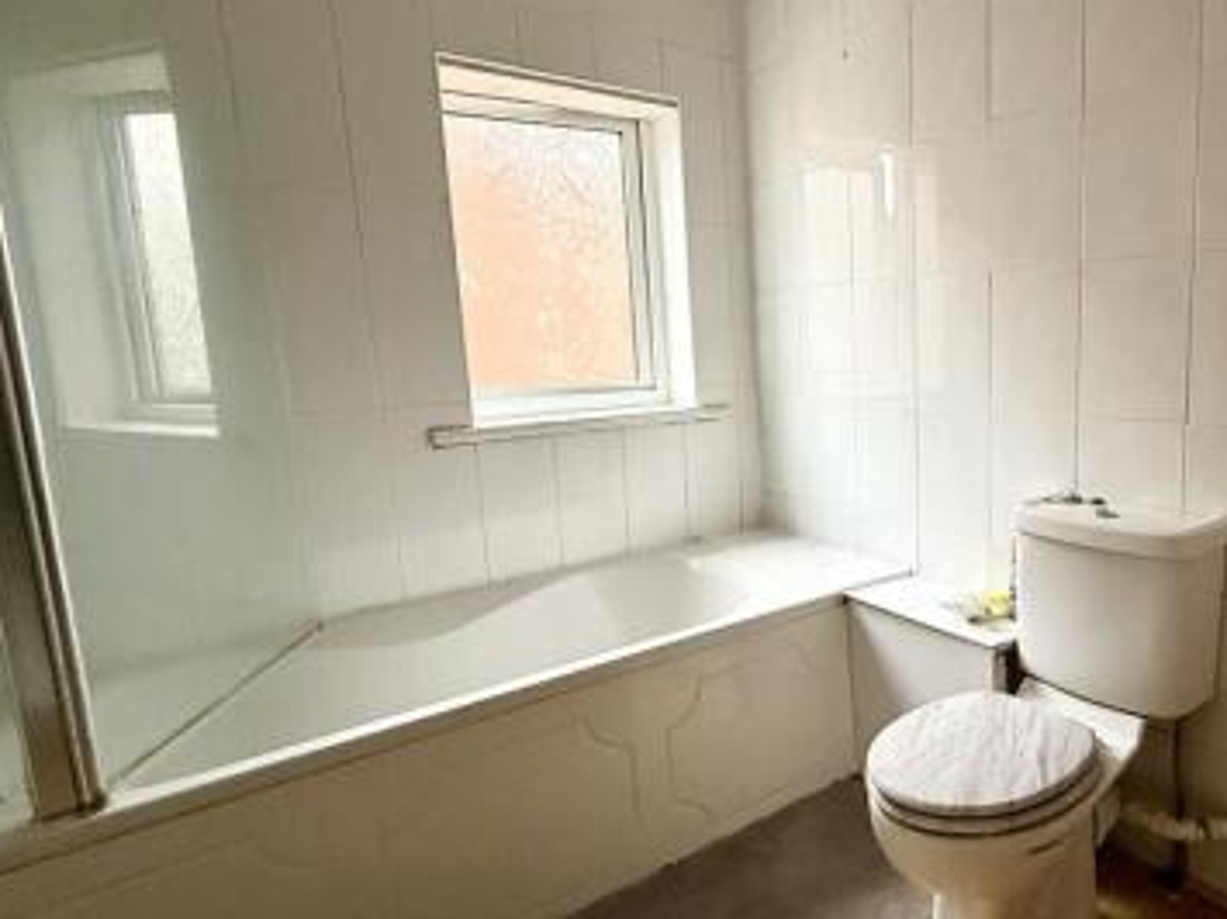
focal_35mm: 23
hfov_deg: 70.2
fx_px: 815
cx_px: 883
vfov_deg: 58.9
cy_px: 461
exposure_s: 1/50
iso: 320
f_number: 2.2
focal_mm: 2.22
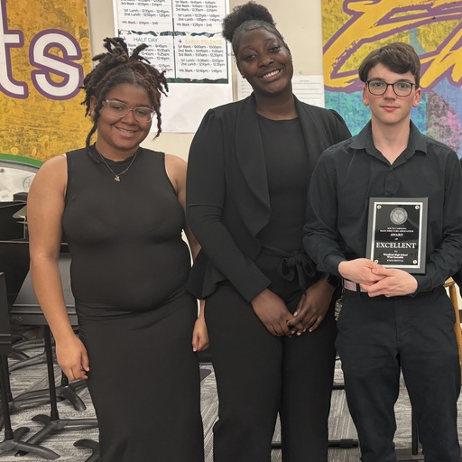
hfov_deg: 34.0
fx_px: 695
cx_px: 446
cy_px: 215
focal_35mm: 46
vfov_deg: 36.8
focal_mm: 5.96
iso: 160
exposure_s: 1/60
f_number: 1.6
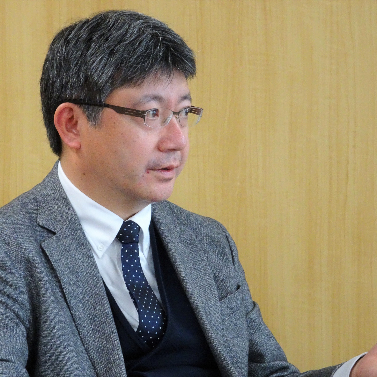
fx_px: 2021
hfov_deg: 10.7
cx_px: 134
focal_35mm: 164
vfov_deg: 10.7
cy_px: 188
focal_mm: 23.73
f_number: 5.6
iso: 800
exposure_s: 1/40
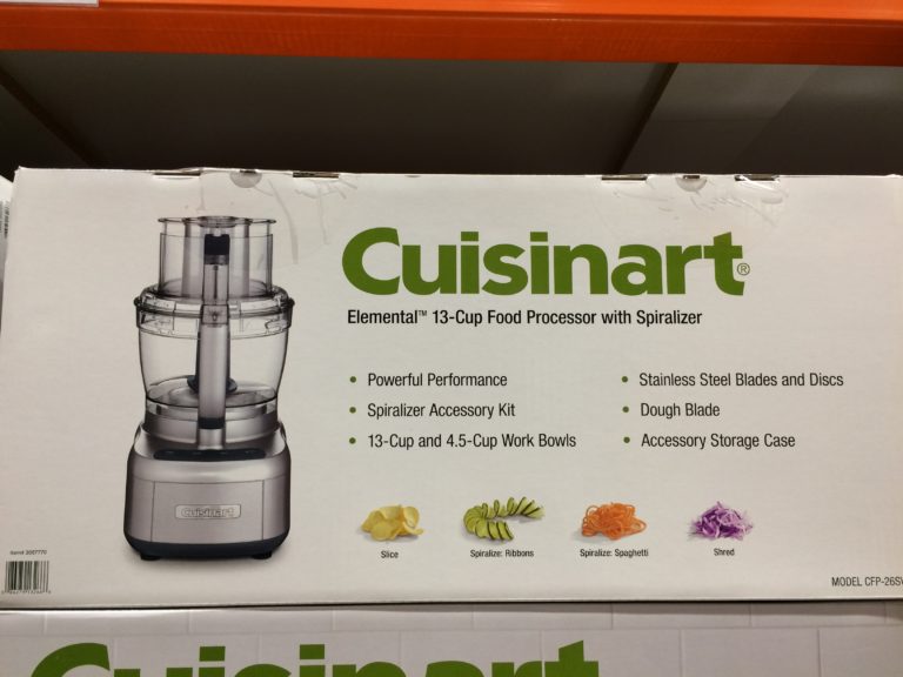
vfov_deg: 48.2
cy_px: 338
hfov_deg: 61.7
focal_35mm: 29
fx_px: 756
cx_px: 452
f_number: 2.2
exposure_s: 1/33
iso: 125
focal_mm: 4.15
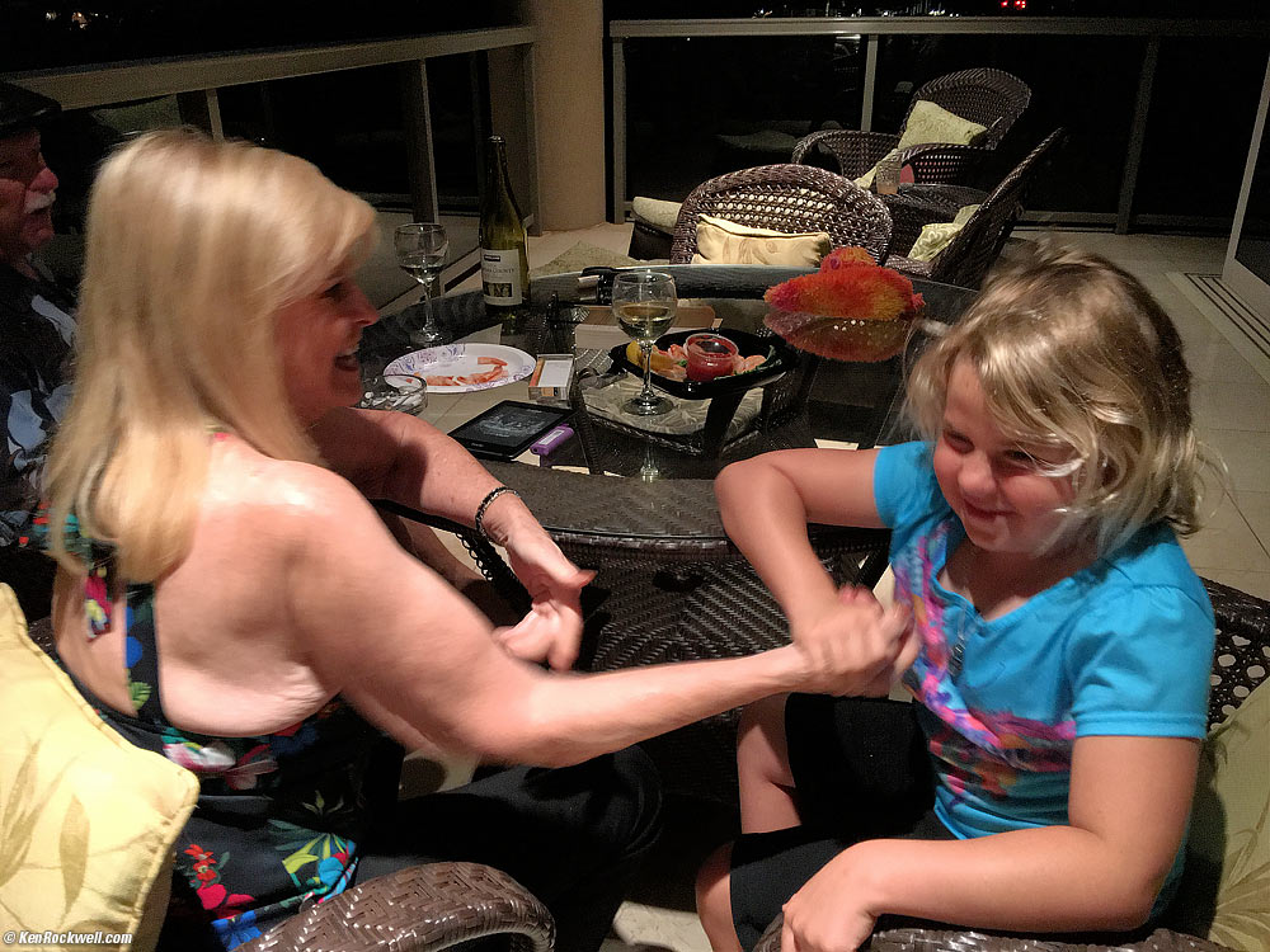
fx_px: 1064
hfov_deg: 61.7
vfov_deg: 48.2
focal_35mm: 29
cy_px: 476
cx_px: 635
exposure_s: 1/15
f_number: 2.2
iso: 250
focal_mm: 4.15
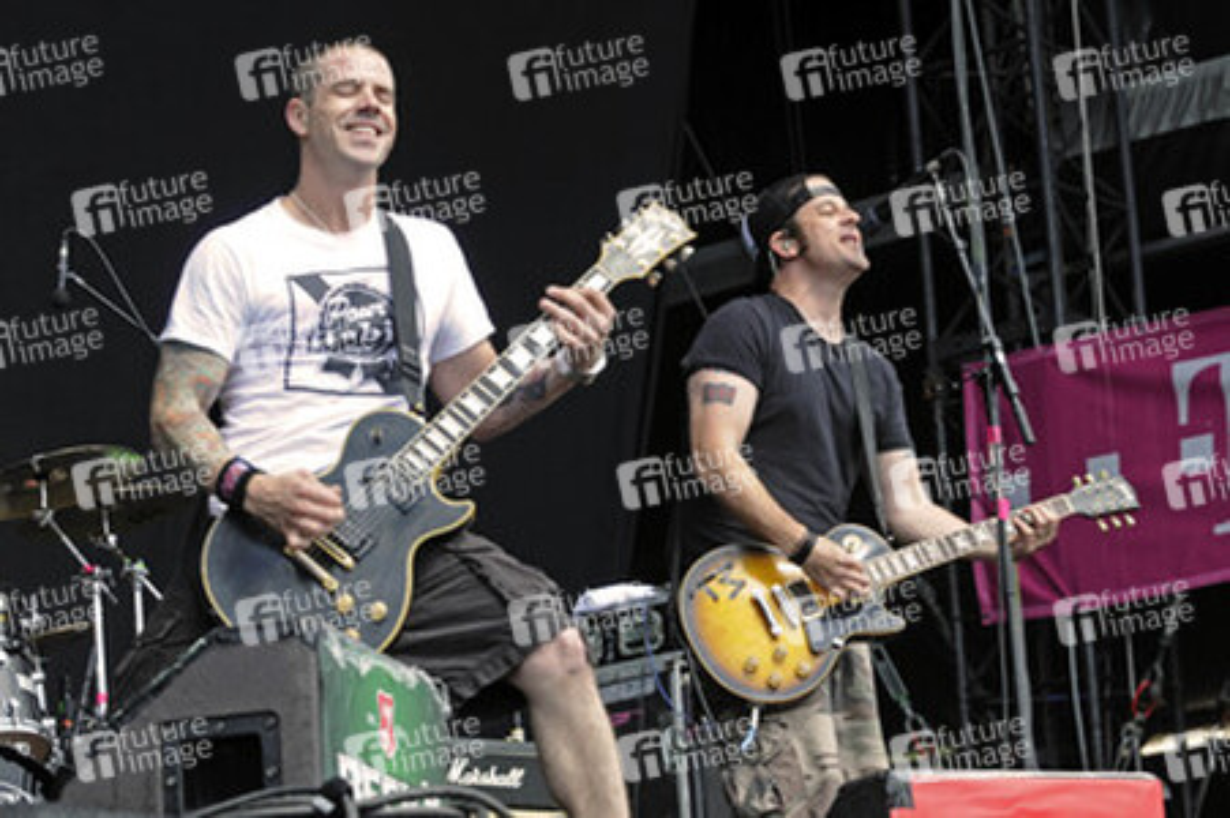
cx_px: 615
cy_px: 409
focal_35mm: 129
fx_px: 4404
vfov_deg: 10.6
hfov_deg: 15.9
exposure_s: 1/250
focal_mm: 86
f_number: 6.3
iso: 200
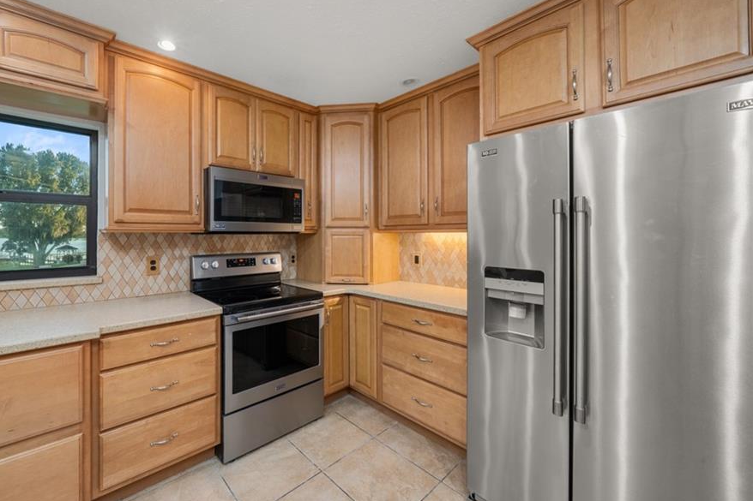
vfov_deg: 81.1
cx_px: 315
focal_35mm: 14
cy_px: 234
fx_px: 293
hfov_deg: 103.3
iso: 400
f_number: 11
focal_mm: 12
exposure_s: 1/1.67
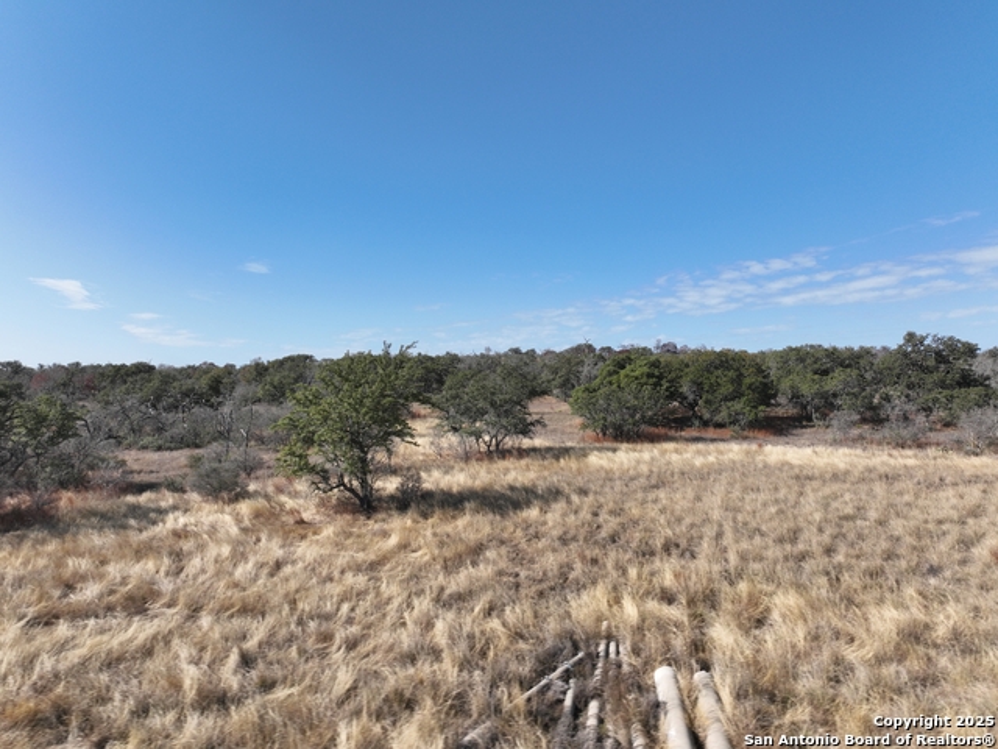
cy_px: 374
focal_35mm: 24
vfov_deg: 56.8
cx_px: 499
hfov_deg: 71.6
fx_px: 692
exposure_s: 1/200
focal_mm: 12.29
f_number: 2.8
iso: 100
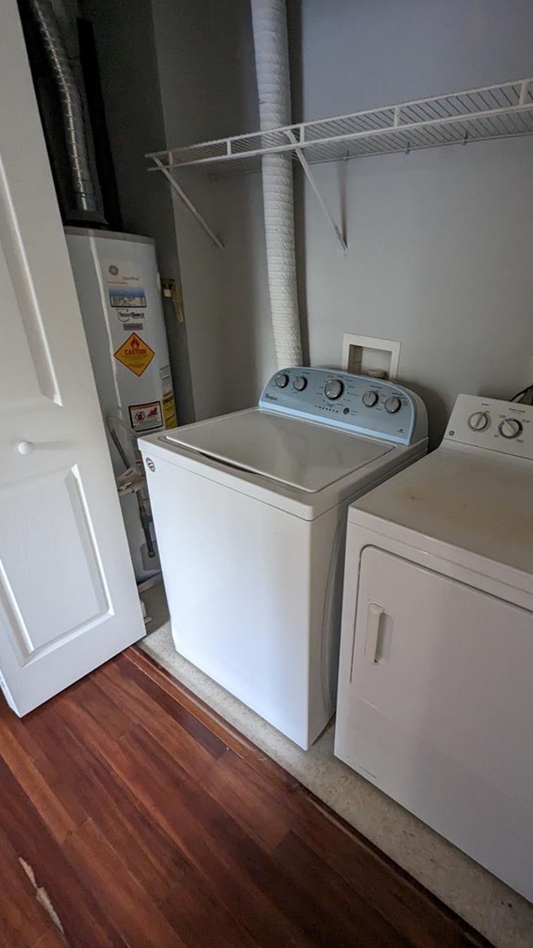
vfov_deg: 103.0
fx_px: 377
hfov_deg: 68.7
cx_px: 353
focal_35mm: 15
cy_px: 487
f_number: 2.2
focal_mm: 1.95
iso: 389
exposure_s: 1/30
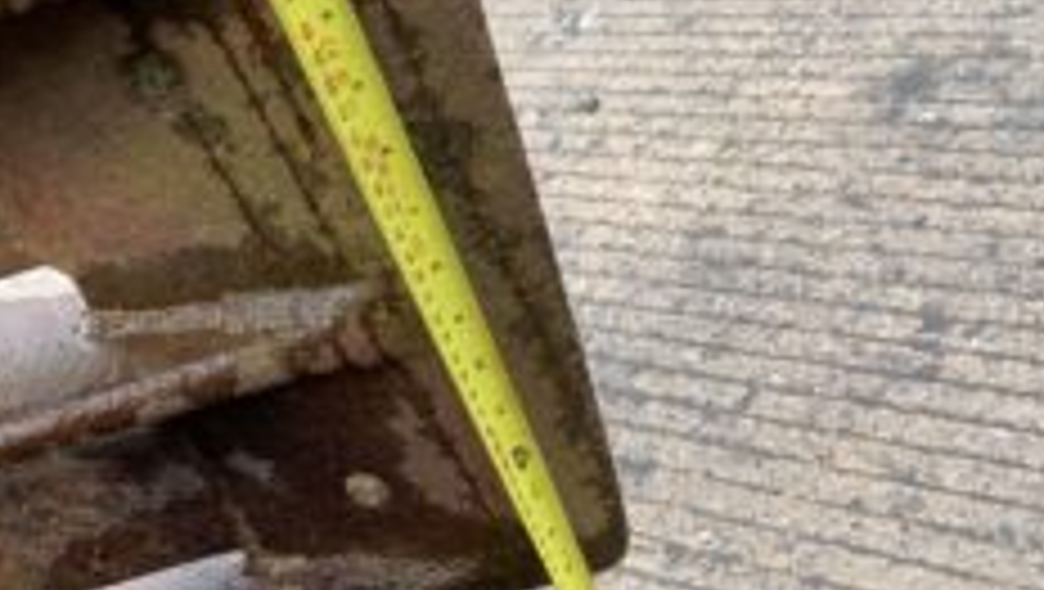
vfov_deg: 24.3
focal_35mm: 49
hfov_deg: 41.9
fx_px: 1358
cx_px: 436
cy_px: 405
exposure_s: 1/297
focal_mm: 3
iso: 16
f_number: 1.8
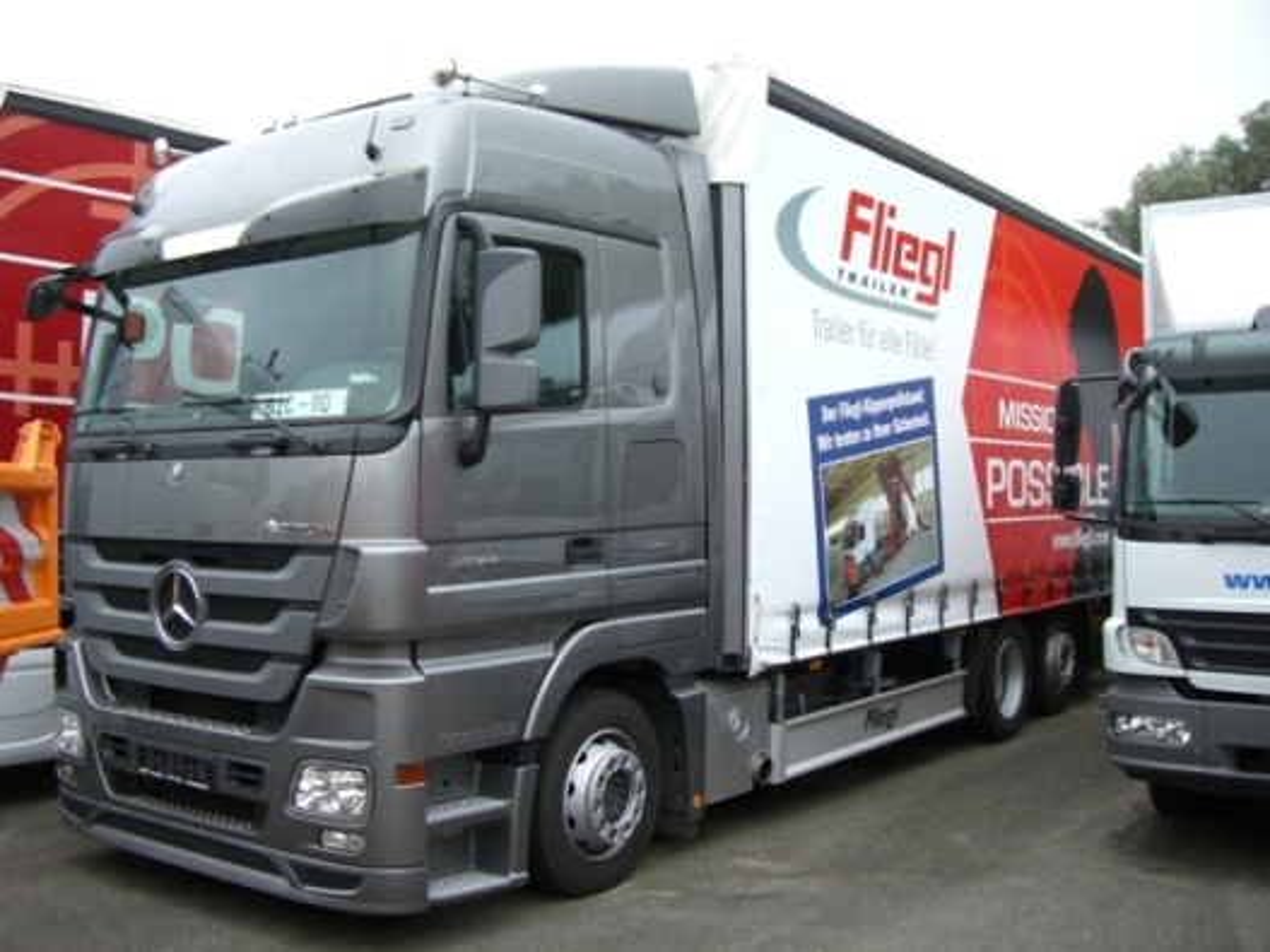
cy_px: 476
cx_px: 635
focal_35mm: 38
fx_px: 1394
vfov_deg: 37.7
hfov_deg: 49.0
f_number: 2.7
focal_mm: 6.2
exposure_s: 1/200
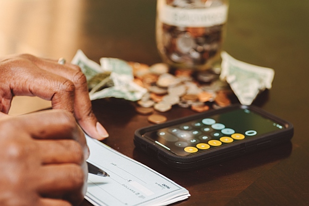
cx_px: 154
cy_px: 103
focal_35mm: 100
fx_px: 859
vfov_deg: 13.7
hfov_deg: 20.4
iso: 200
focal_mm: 100
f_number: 5
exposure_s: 1/30
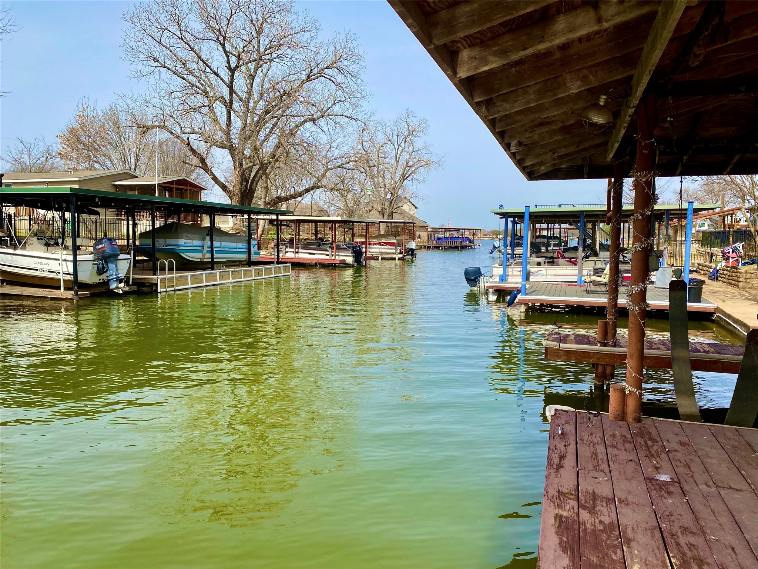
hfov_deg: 67.3
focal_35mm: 26
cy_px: 284
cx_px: 379
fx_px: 569
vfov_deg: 53.1
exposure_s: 1/2028
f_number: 1.8
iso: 32
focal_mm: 4.25
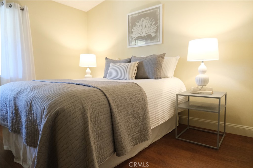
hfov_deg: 76.1
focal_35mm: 23
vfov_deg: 55.1
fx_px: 162
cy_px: 84
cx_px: 126
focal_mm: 15
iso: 2500
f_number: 3.5
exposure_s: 1/100
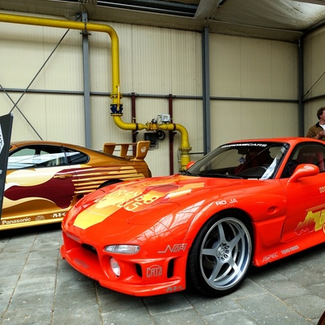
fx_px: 329
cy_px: 161
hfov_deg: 52.1
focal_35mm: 31
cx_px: 200
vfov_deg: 52.5
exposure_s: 1/125
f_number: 4
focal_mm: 8.8
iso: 125
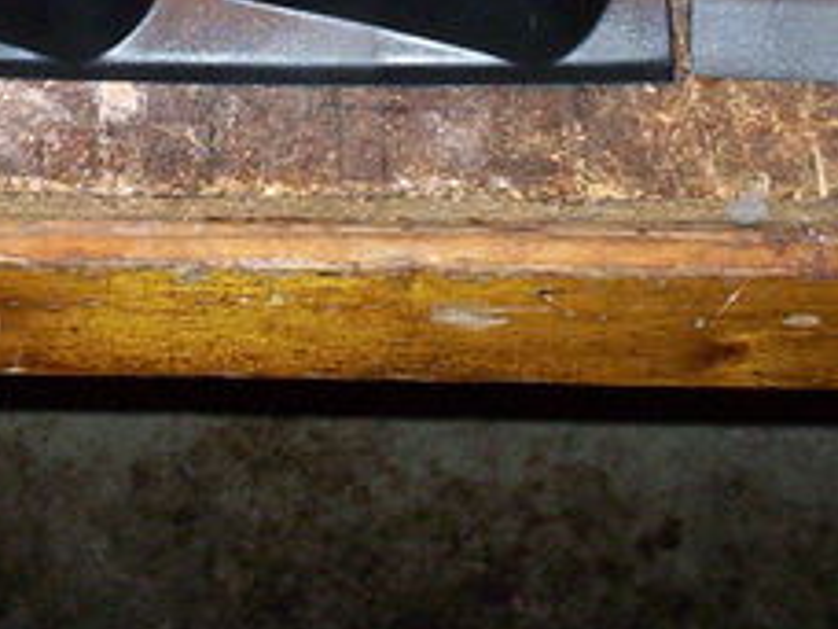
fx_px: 2590
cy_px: -186
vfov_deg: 13.3
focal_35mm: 107
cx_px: 136
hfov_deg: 18.2
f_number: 4.5
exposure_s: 1/60
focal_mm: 4.99
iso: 140
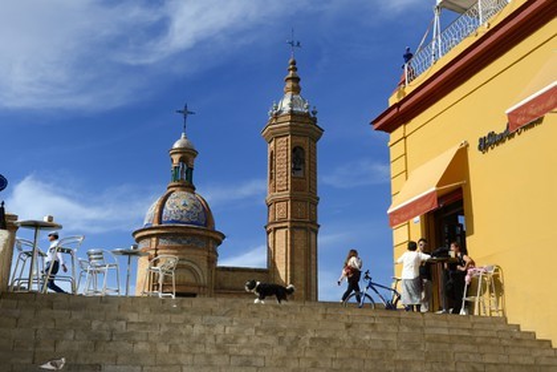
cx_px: 278
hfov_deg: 43.6
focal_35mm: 45
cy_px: 186
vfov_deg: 29.9
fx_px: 696
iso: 200
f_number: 14
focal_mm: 45
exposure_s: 1/250
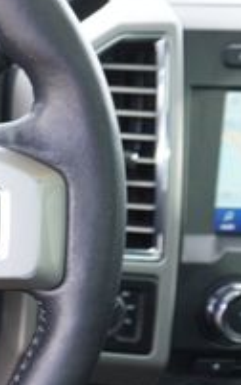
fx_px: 818
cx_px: -270
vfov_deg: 26.4
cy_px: 220
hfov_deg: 13.7
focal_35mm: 78
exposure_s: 1/60
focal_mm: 16
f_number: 4
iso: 200
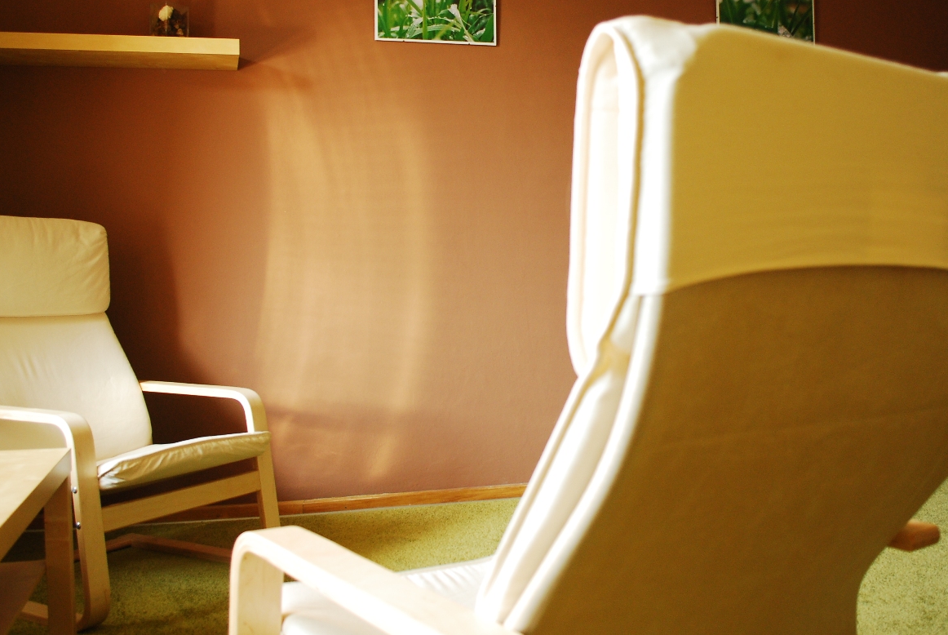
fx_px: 949
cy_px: 285
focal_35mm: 36
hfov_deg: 53.1
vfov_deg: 36.9
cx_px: 484
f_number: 3.5
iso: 400
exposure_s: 1/15
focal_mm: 18
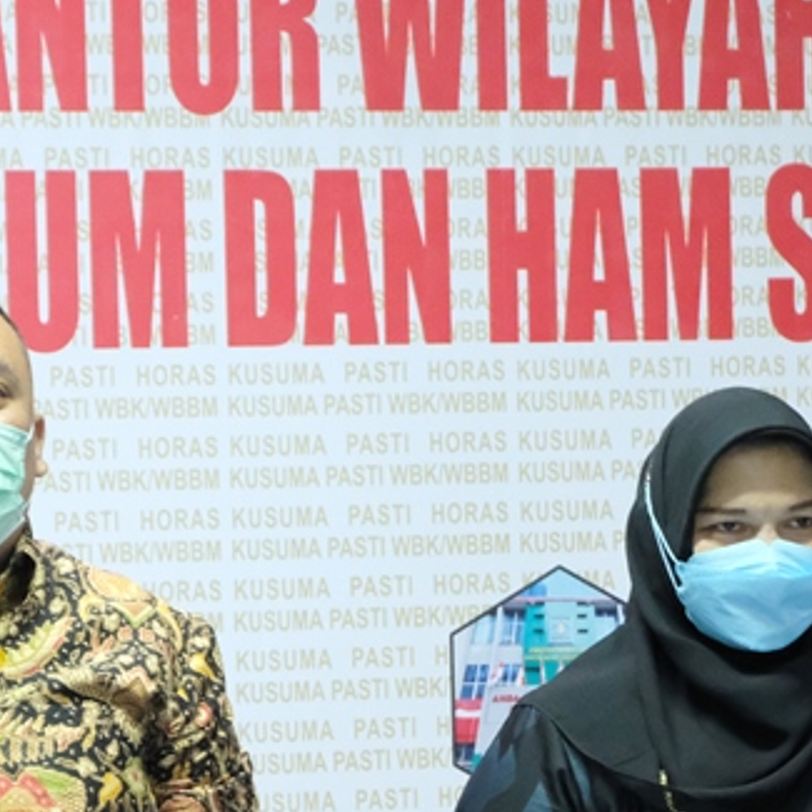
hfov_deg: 8.7
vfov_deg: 8.7
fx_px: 5334
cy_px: 706
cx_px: 735
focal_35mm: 201
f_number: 5.6
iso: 6400
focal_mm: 50
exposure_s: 1/40
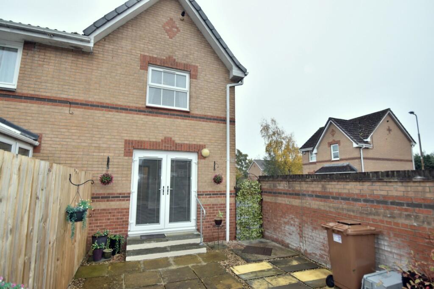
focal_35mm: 17
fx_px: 208
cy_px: 144
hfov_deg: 92.4
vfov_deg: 69.7
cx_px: 217
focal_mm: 11.5
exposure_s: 1/100
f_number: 4.5
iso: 100
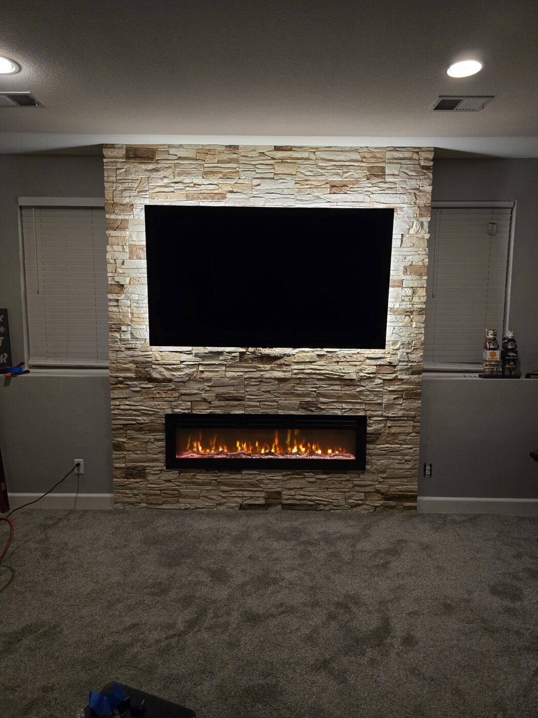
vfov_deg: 73.9
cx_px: 269
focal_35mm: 23
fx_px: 477
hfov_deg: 58.9
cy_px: 359
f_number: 1.7
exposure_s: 1/34
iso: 640
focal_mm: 6.3
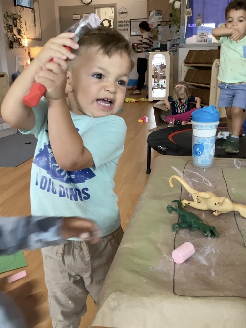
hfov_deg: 45.5
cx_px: 123
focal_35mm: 31
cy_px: 164
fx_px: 294
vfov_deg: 58.3
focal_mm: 3.3
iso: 250
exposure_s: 1/50
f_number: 2.4
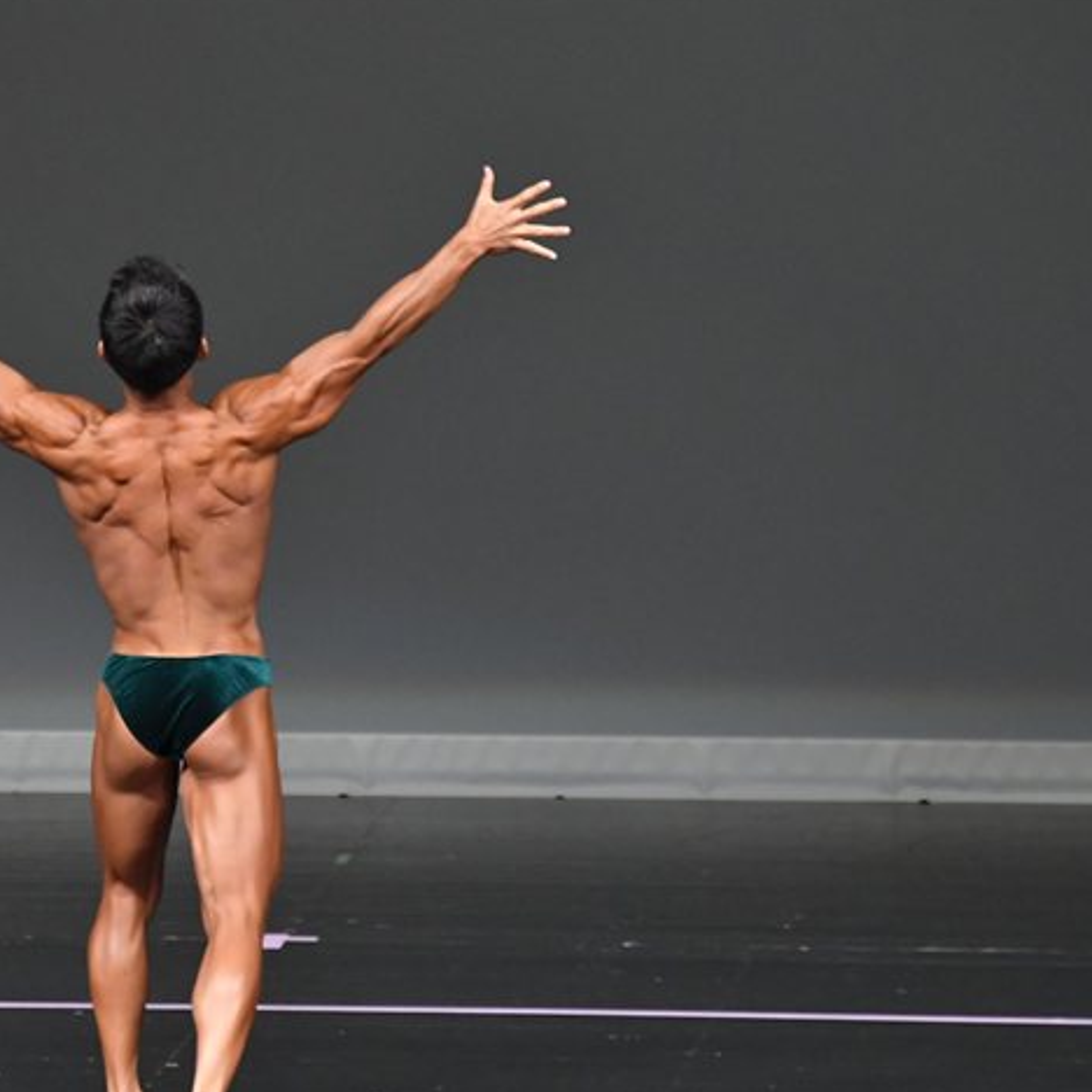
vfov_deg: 4.0
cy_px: 586
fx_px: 15811
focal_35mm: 443
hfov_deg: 4.0
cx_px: 225
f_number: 5.6
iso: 4000
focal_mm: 210
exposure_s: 1/400
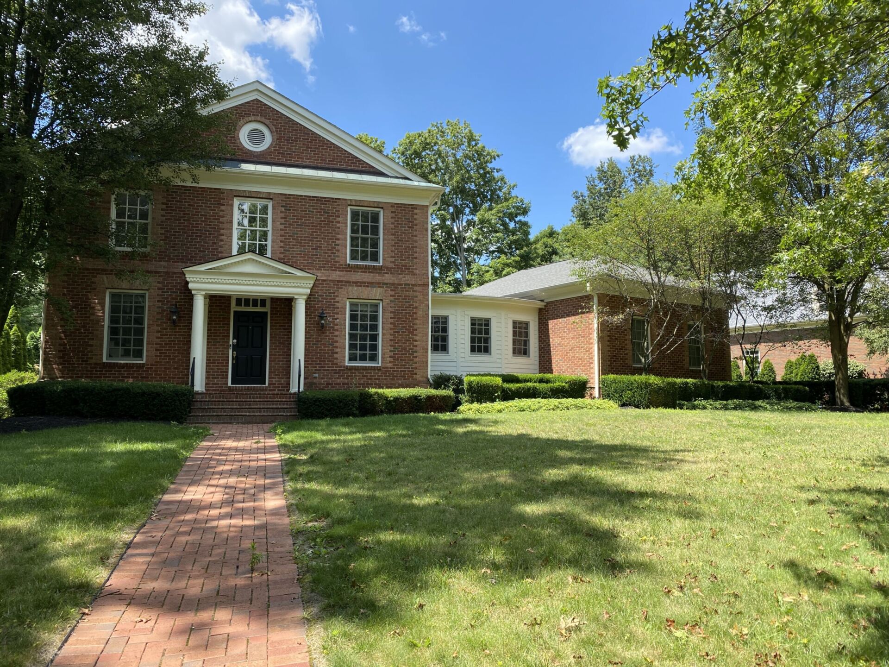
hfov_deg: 67.3
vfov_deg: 53.1
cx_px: 444
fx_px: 668
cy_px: 334
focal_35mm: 26
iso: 32
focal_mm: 4.25
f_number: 1.8
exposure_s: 1/898
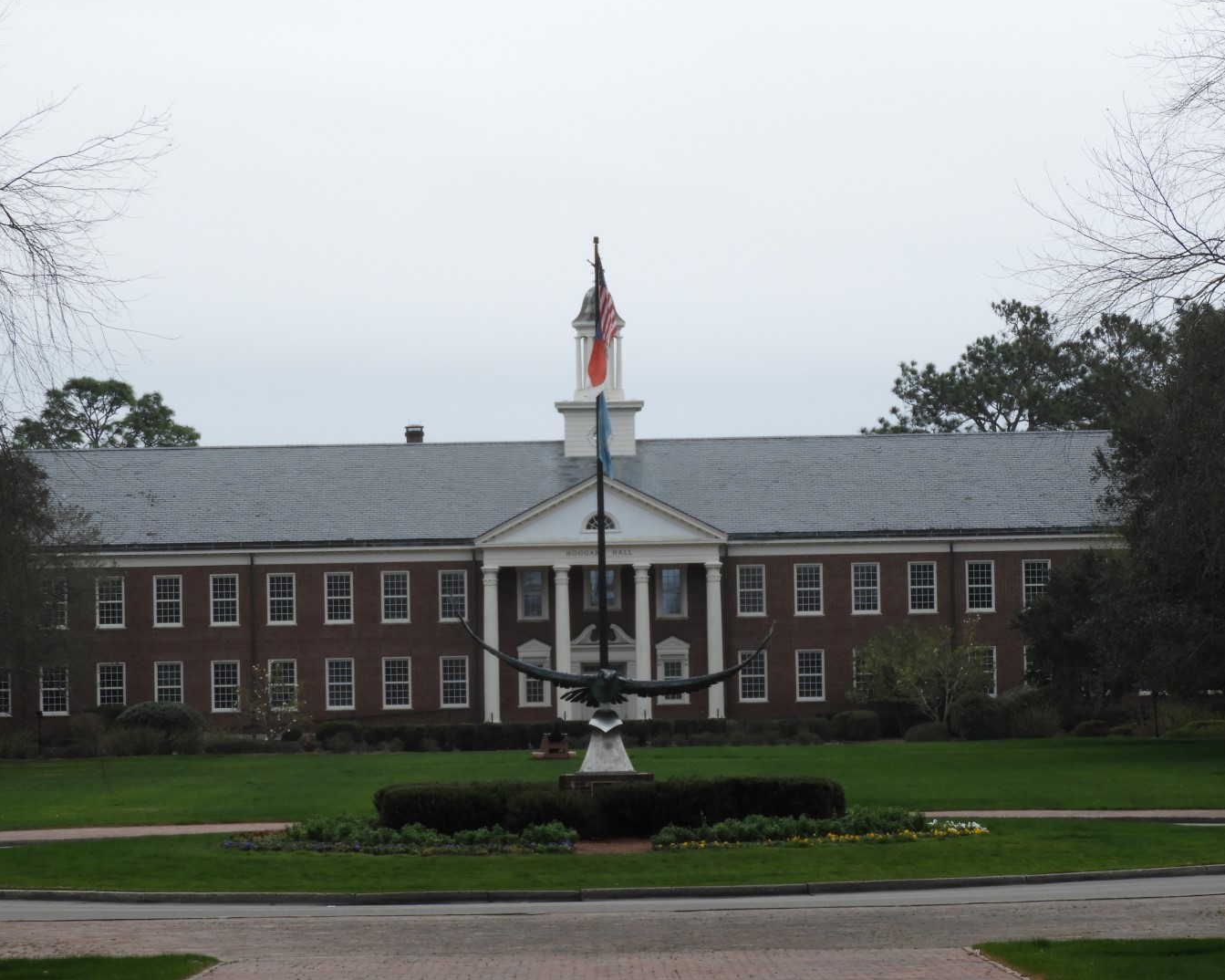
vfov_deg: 9.8
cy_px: 488
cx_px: 626
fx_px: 5691
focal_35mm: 157
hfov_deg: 12.3
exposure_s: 1/160
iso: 100
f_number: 5.2
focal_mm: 26.9
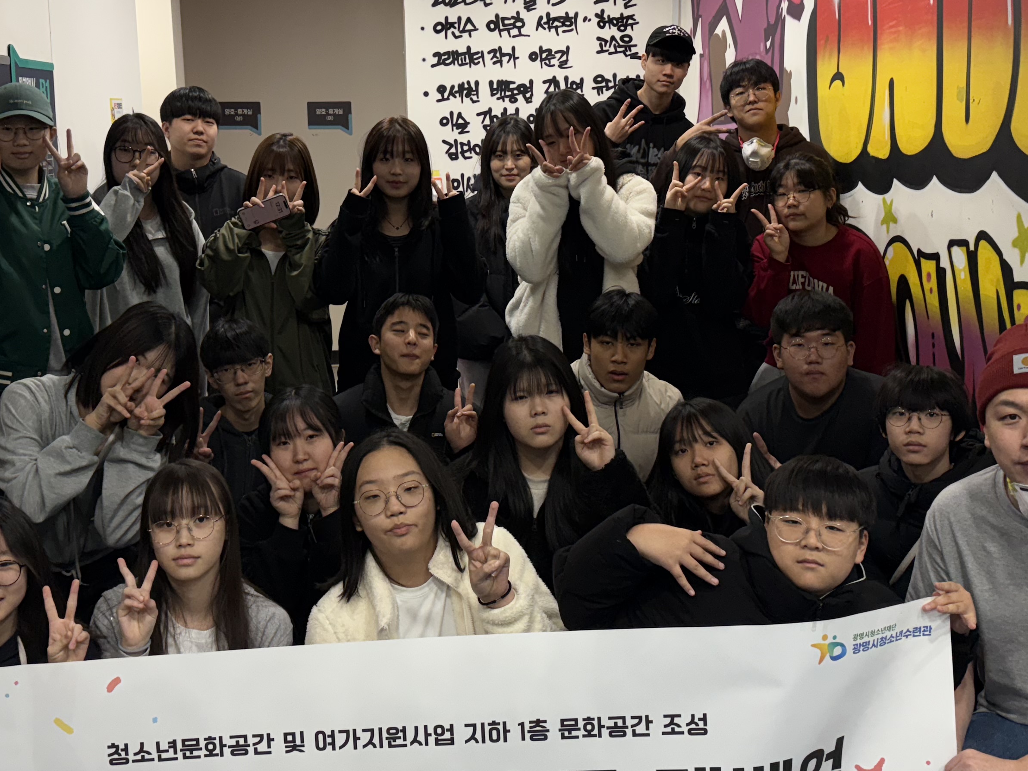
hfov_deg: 42.9
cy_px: 324
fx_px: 1307
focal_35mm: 44
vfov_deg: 32.8
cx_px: 476
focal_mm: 5.96
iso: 100
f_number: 1.6
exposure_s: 1/120
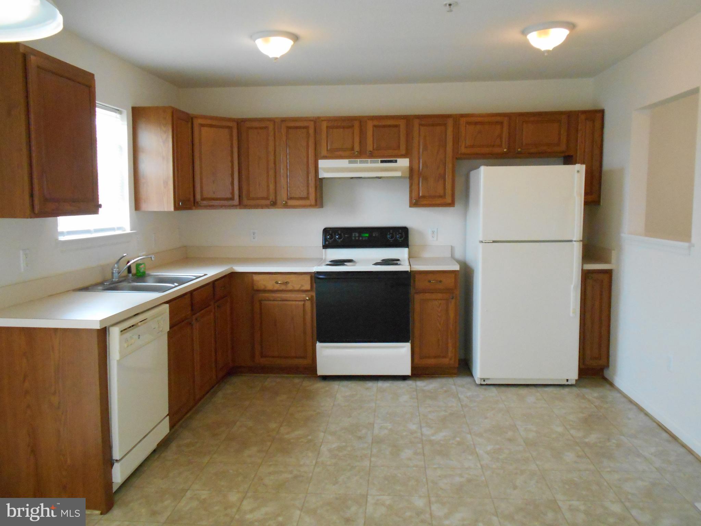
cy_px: 263
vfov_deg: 53.1
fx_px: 527
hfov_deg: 67.3
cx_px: 350
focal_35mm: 26
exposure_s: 1/125
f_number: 3.2
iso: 800
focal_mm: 4.6
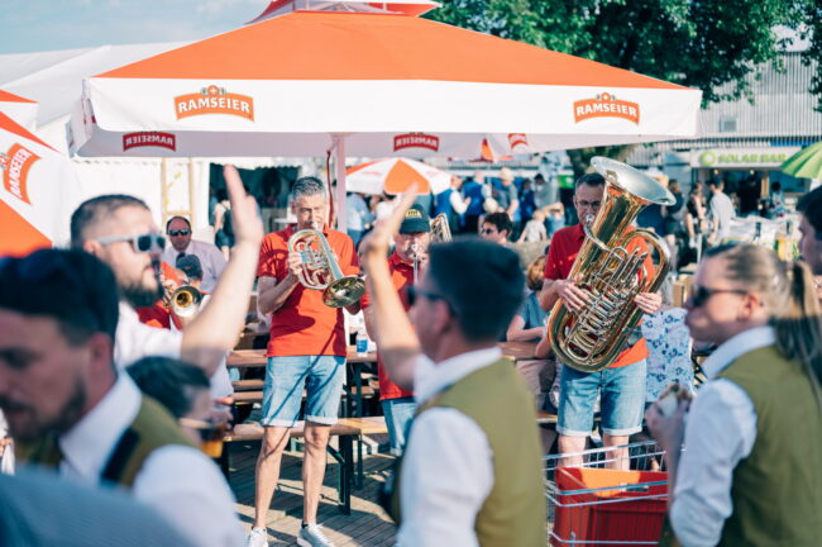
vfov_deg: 26.9
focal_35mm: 50
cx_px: 411
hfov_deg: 39.6
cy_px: 274
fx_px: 1140
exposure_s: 1/5000
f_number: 1.8
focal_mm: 50
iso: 100
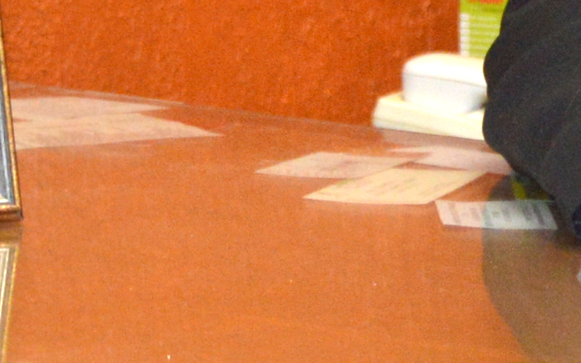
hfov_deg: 7.3
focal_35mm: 285
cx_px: 515
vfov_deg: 4.5
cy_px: -601
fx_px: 4513
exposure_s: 1/60
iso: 720
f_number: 4
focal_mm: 26
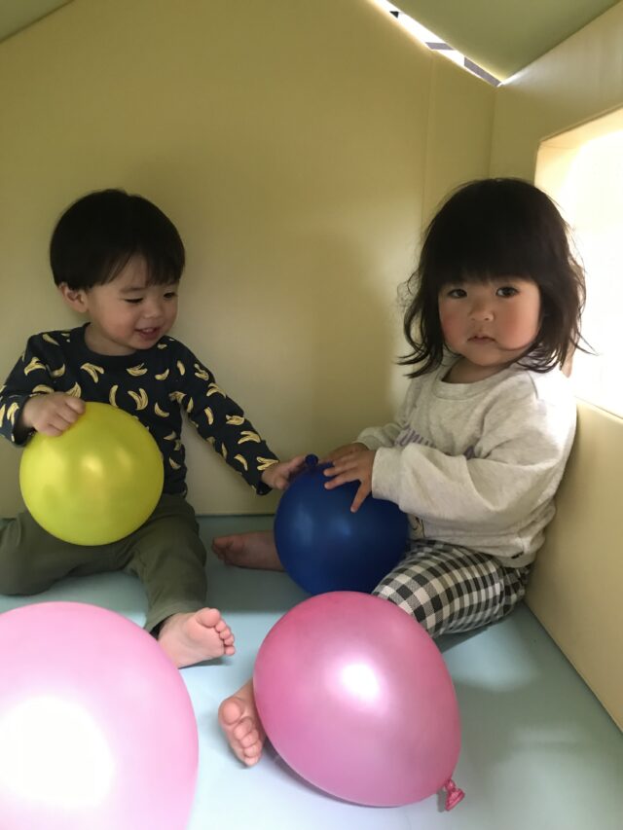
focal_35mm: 28
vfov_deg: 63.4
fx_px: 672
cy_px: 415
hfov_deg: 49.8
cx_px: 312
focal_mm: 3.99
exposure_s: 1/11
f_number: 1.8
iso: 100
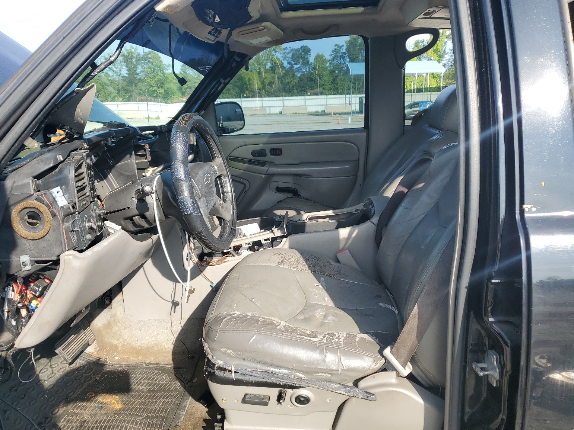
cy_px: 219
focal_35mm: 27
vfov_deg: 51.4
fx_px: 448
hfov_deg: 65.3
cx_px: 284
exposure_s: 1/909
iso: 50
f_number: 1.5
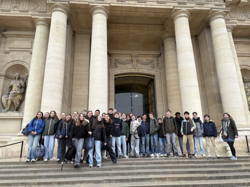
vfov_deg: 53.1
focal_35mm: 26
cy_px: 94
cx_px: 125
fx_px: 188
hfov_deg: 67.3
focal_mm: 5.96
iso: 40
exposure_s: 1/186
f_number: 1.6
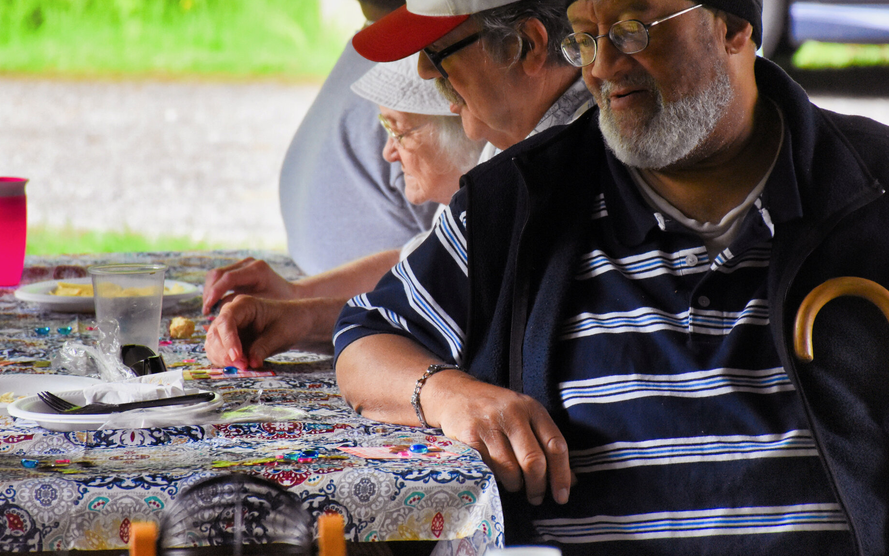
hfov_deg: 7.2
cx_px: 472
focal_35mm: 290
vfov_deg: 4.5
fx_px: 7026
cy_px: 197
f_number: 5.6
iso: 3200
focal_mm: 140
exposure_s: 1/250
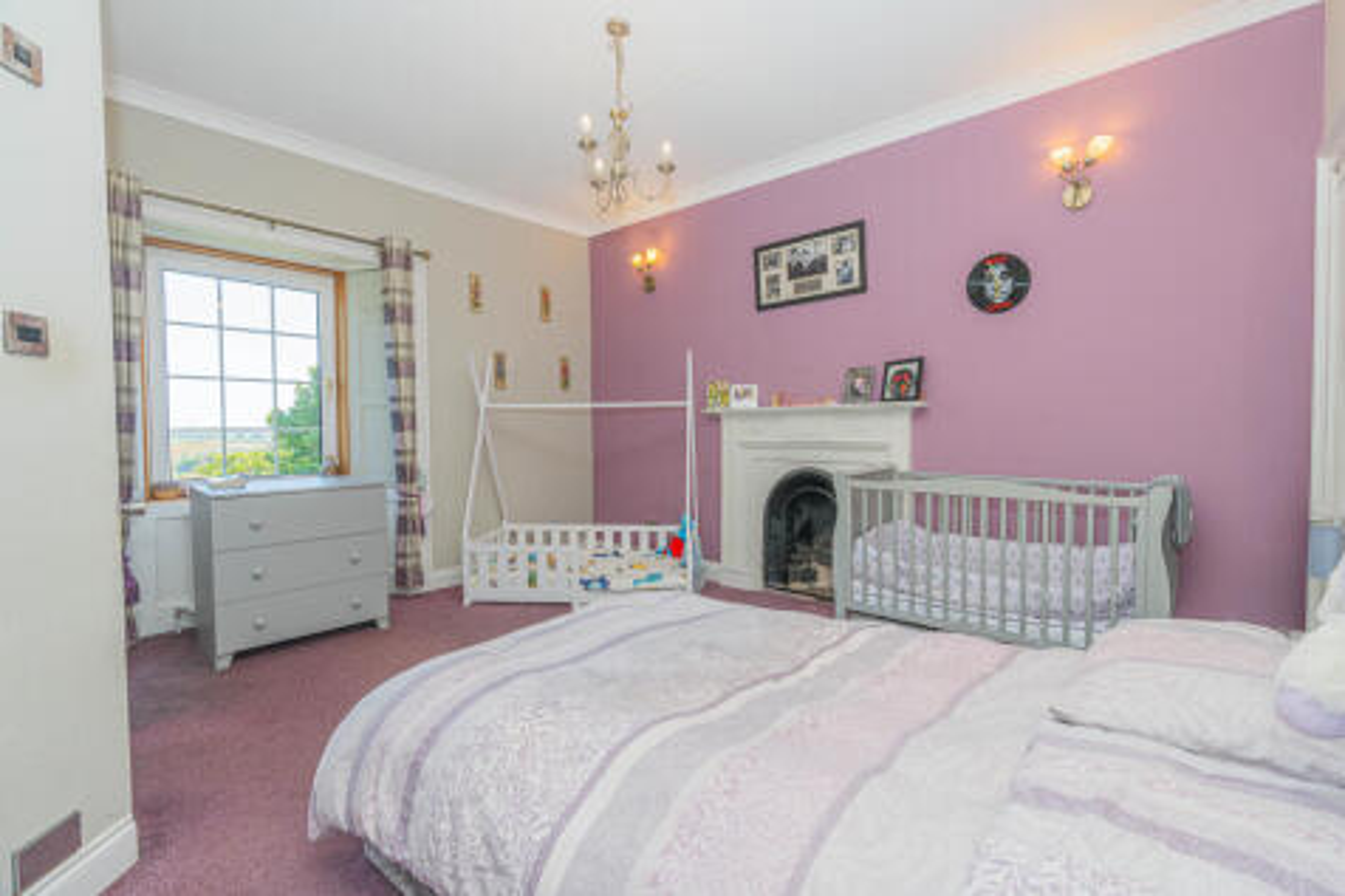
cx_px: 672
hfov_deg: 96.8
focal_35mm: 16
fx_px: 598
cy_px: 448
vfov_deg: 73.7
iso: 250
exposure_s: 1/60
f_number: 9
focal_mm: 16
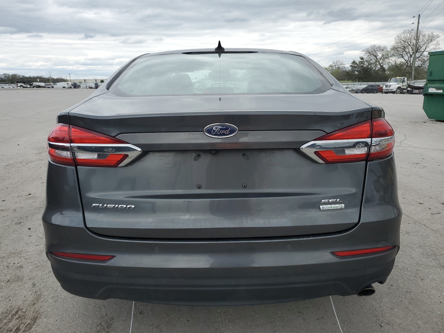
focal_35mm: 26
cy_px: 166
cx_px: 222
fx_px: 333
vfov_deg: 53.1
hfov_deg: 67.3
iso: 50
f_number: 1.5
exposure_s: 1/2000
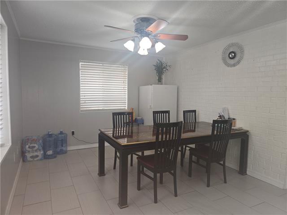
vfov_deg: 58.9
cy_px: 108
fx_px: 191
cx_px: 144
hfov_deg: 73.9
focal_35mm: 23
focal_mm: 5.4
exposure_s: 1/60
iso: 64
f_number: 1.8
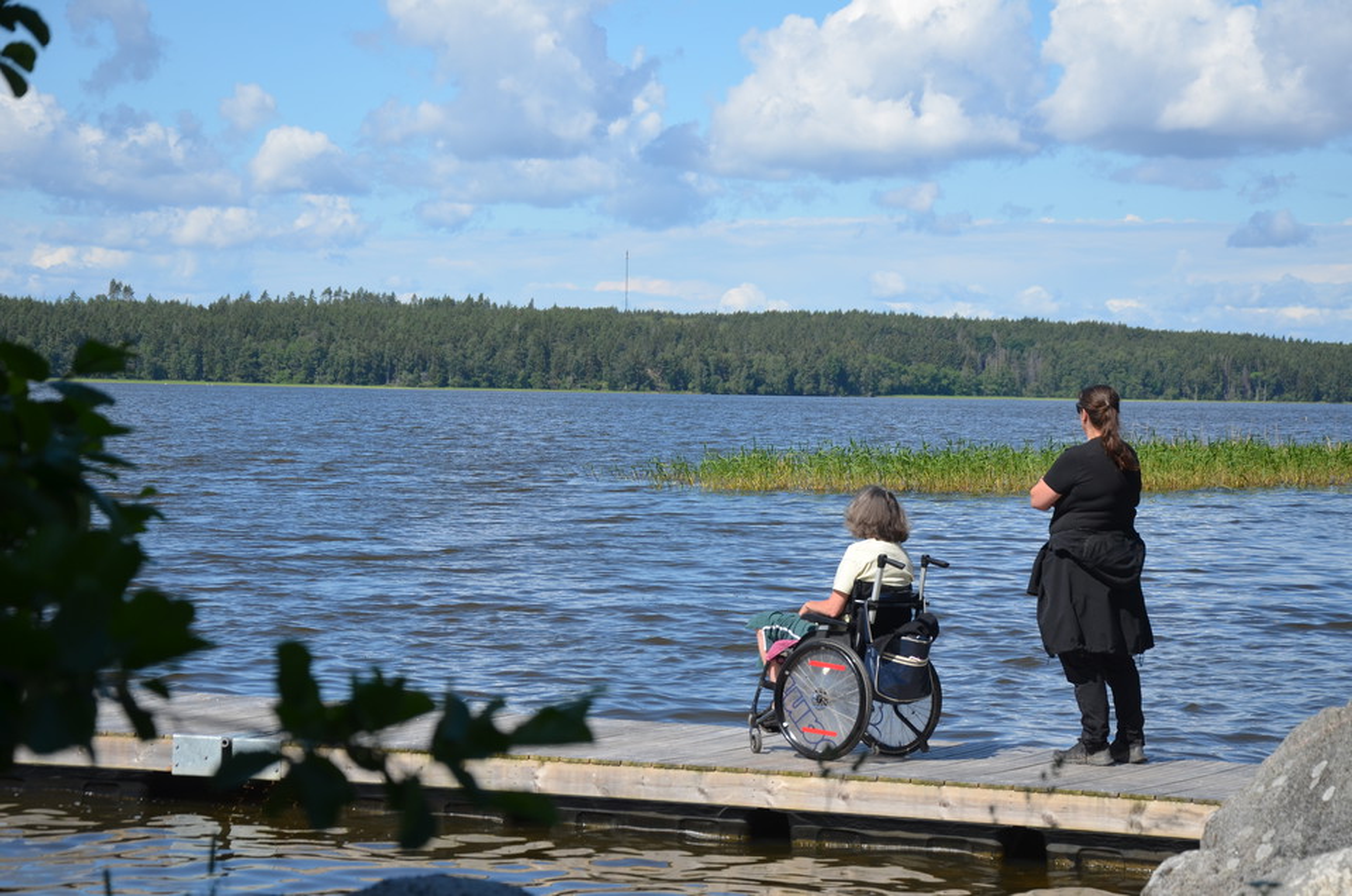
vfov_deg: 14.6
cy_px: 448
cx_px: 676
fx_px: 3486
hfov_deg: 22.0
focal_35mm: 93
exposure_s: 1/800
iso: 200
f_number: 7.1
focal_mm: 62
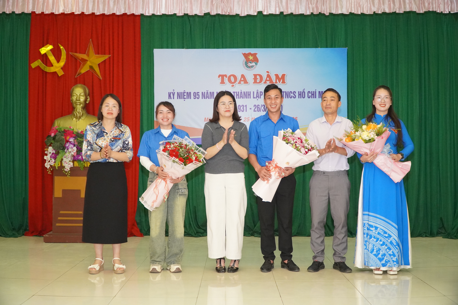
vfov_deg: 30.8
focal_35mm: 44
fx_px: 553
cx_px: 229
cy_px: 152
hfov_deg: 45.0
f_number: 4
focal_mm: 29
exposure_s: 1/160
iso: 3200
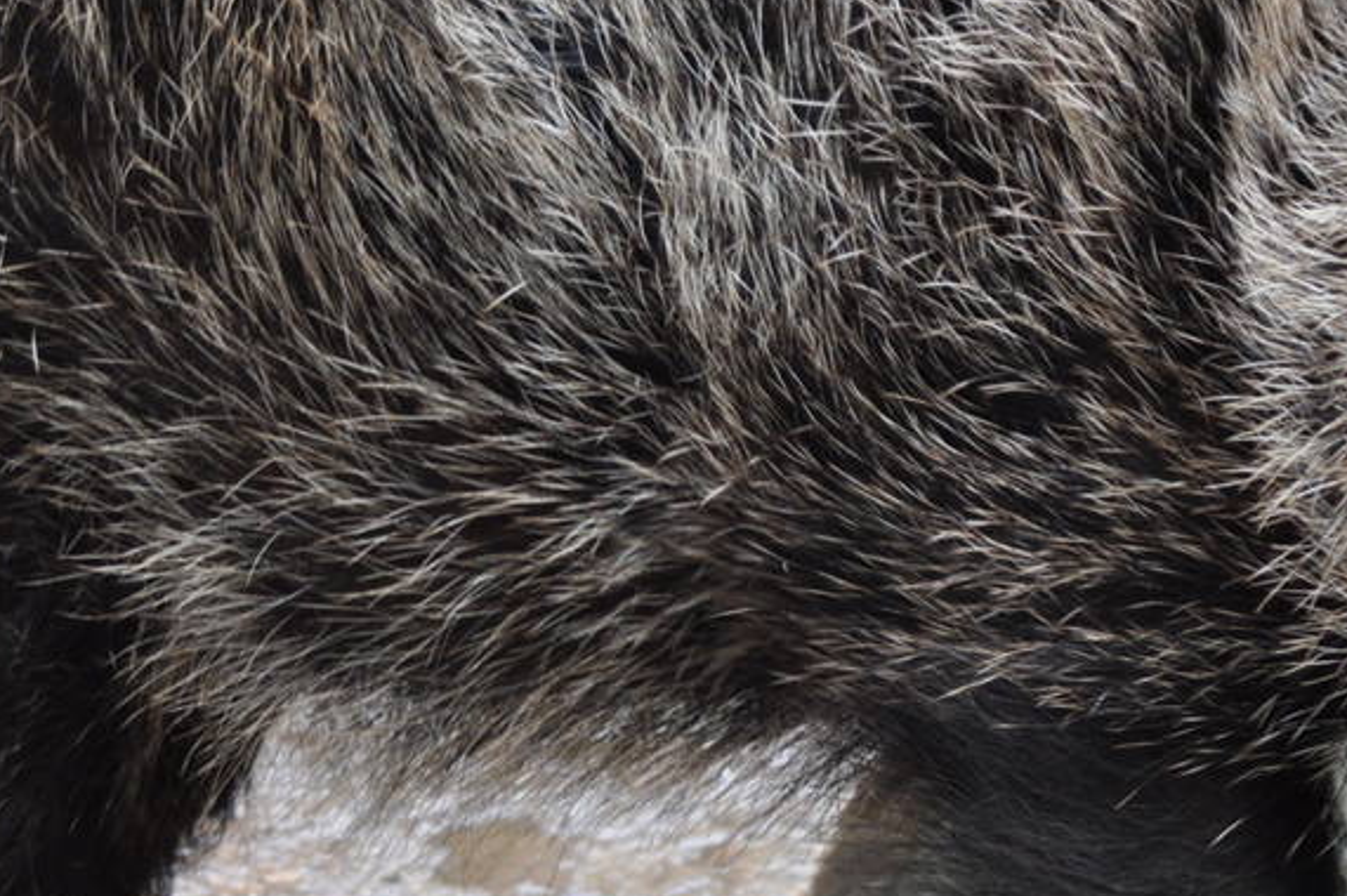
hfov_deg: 6.9
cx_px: 1710
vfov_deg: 4.7
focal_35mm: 294
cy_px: 355
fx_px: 10994
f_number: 4.5
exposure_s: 1/250
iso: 640
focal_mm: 70
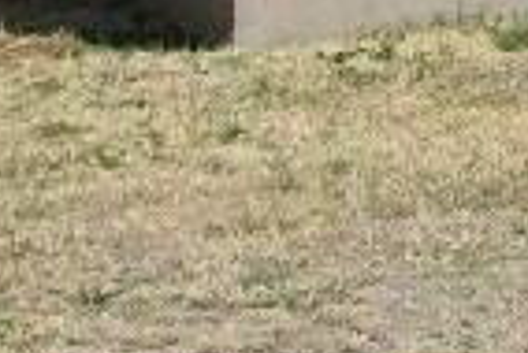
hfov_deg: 5.8
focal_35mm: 337
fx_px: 4948
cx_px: 1487
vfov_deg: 3.9
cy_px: -780
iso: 50
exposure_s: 1/274
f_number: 6.7
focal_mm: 11.5
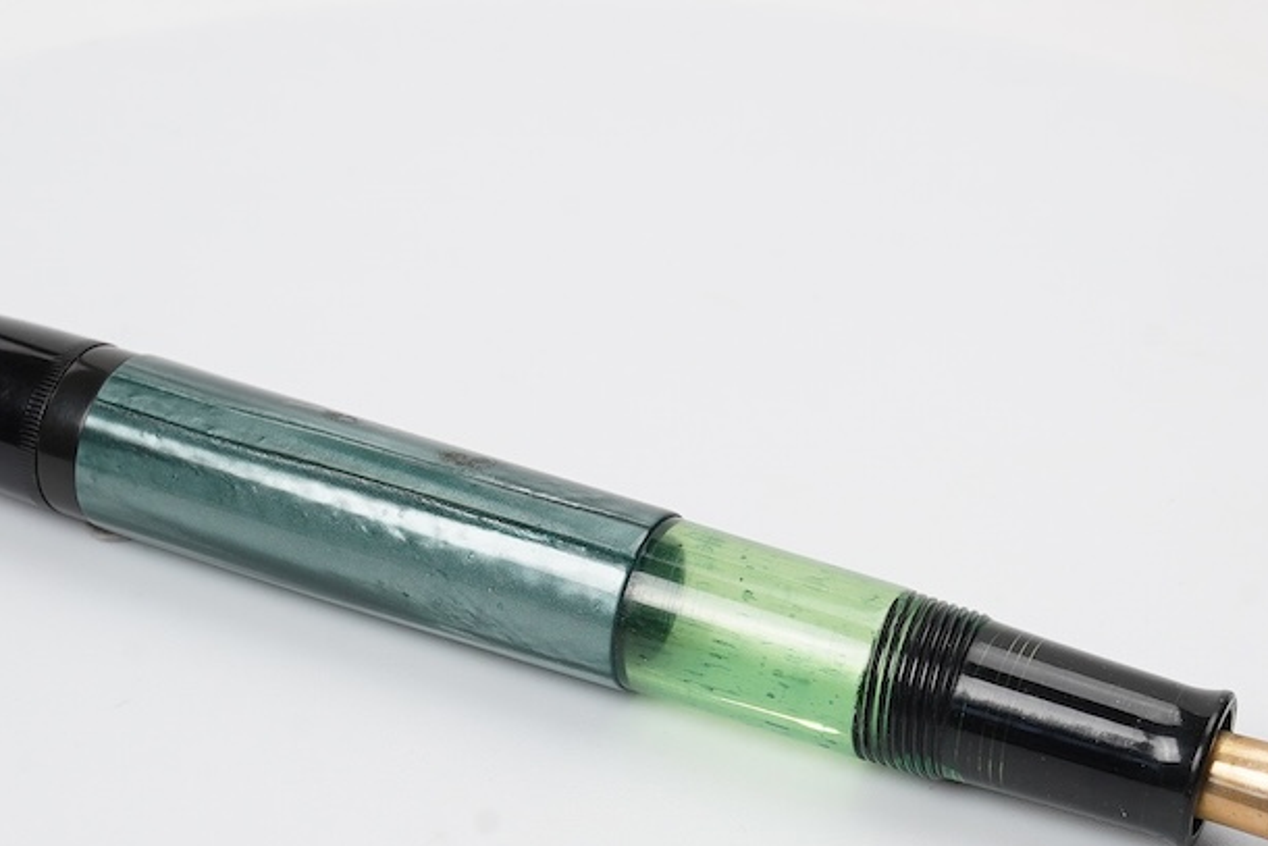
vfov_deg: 16.4
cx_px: 801
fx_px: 2924
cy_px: 613
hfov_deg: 24.4
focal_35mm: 83
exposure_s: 1/100
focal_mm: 30
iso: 400
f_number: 20
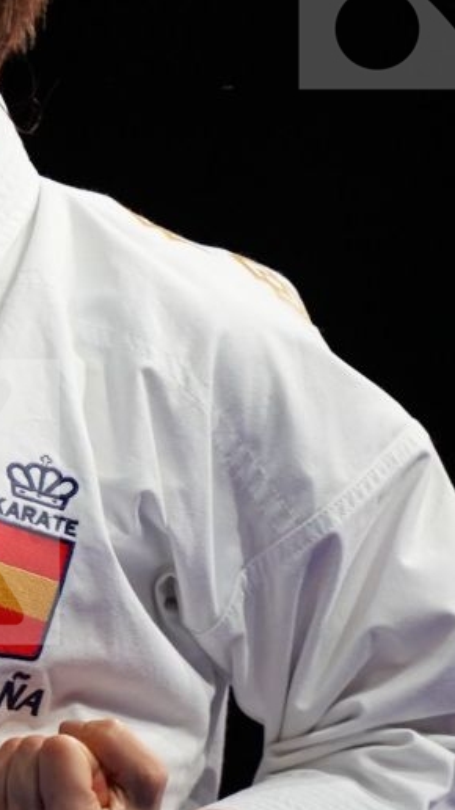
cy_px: 502
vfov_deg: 1.5
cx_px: -618
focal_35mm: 1462
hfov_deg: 0.8
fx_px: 31378
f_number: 2.8
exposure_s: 1/500
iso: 1600
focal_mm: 400
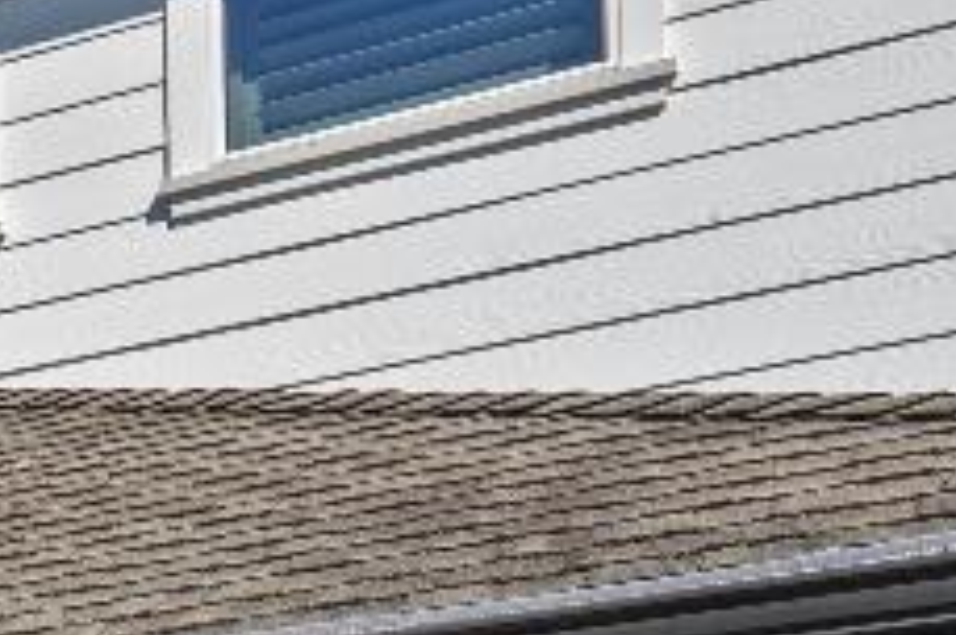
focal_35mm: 105
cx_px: -1553
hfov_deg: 12.9
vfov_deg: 11.5
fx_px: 2784
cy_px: 1337
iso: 160
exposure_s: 1/500
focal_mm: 16
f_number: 7.1
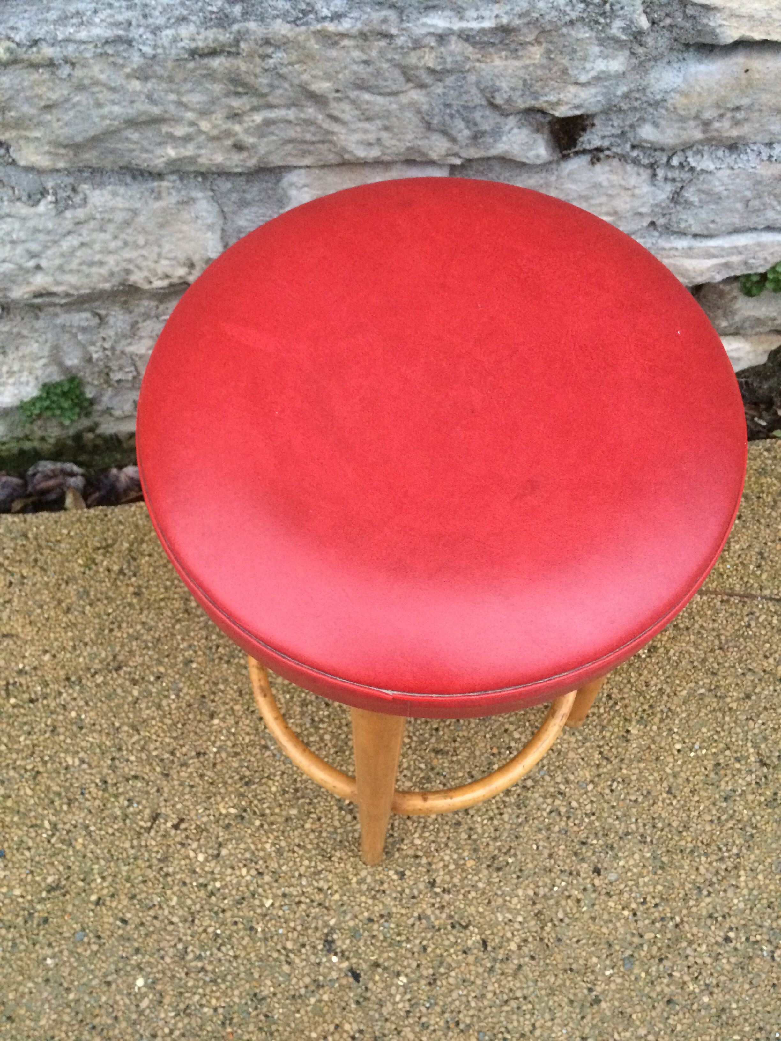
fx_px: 872
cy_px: 520
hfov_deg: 48.2
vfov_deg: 61.7
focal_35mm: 29
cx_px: 390
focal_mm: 4.15
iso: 250
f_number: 2.2
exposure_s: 1/20
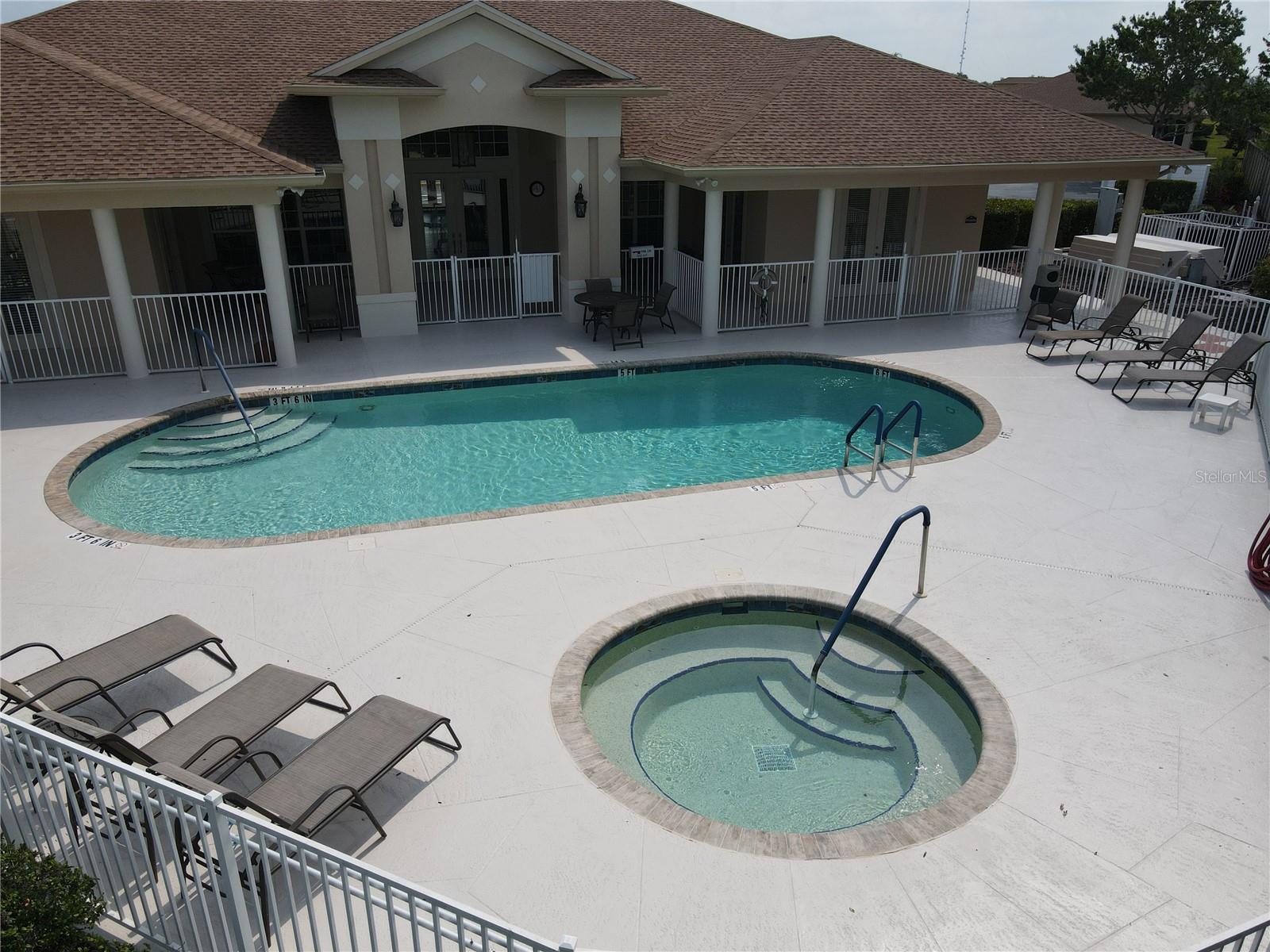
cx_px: 635
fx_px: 881
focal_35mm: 24
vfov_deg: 56.8
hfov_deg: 71.6
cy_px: 476
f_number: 2.8
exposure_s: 1/1250
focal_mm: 4.5
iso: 100
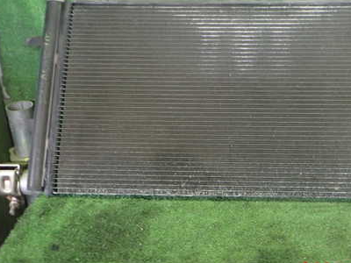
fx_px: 456
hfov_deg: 41.4
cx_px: 239
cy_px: 84
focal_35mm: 45
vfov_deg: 31.9
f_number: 2.3
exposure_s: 1/30
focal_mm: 5.4
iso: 800
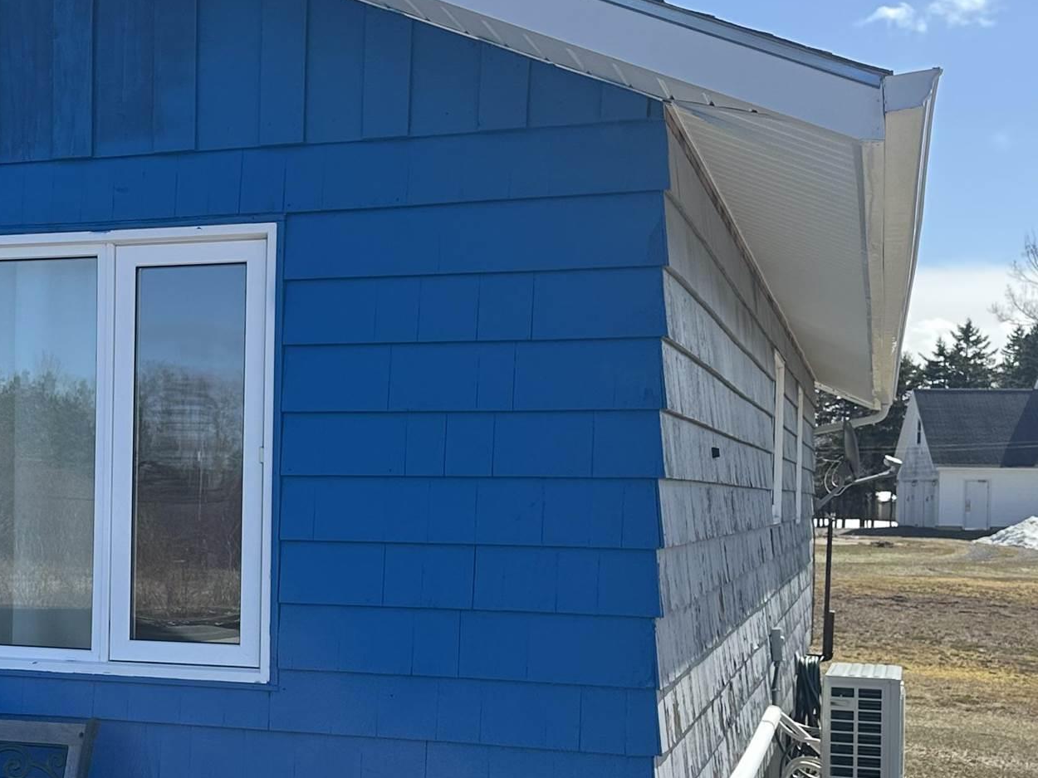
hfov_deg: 31.7
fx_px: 1769
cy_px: 527
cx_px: 181
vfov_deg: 24.7
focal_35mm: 59
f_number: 1.78
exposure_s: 1/2882
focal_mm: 6.86
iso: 80
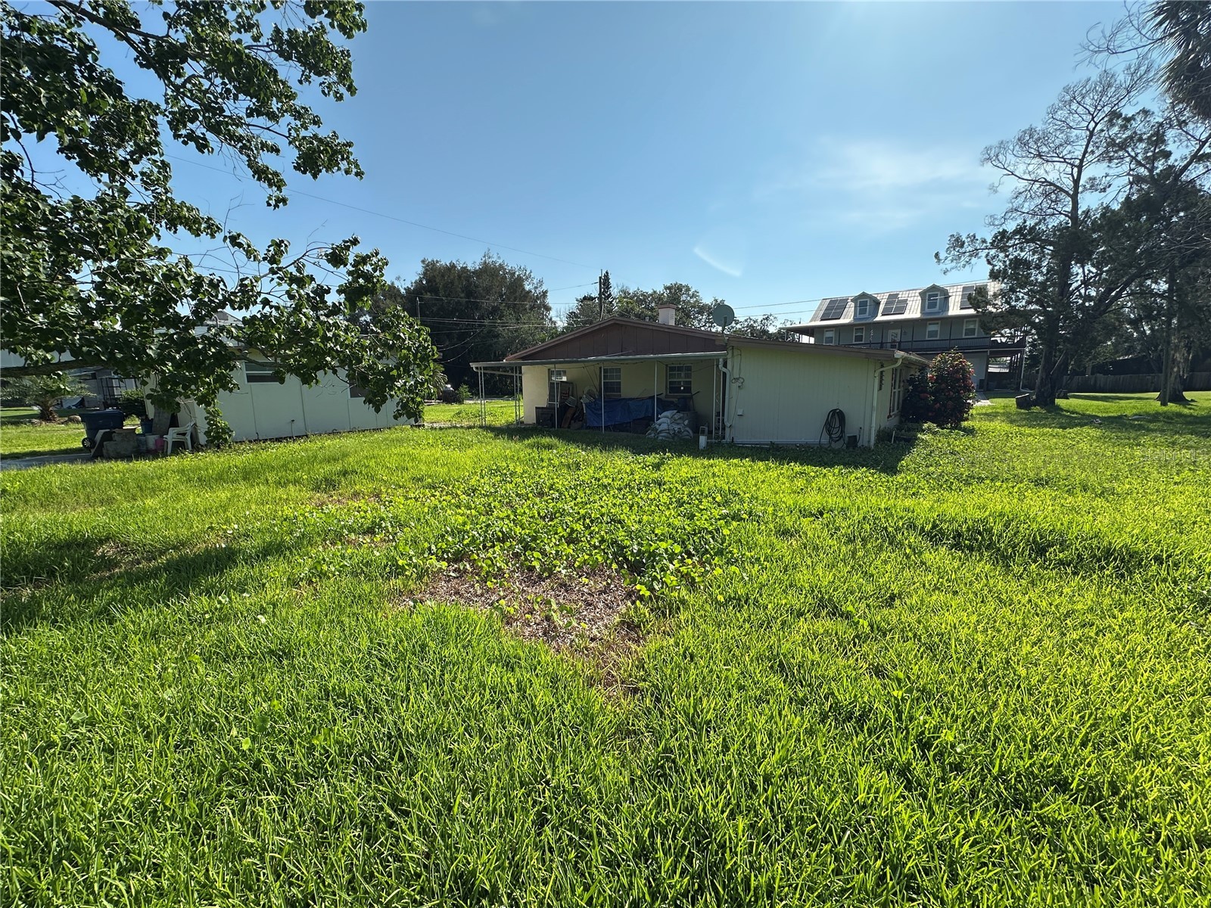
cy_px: 454
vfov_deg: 85.7
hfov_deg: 102.1
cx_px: 606
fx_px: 490
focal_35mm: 14
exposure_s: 1/1595
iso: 50
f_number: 2.2
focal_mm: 2.22
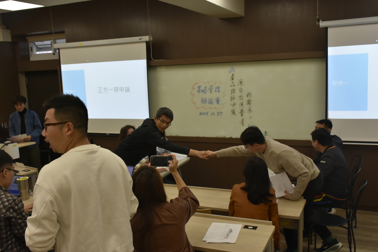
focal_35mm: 36
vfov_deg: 36.9
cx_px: 189
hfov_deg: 53.1
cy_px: 126
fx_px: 378
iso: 800
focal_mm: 24
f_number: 7.1
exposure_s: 1/200
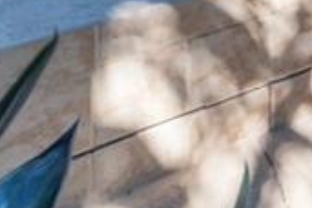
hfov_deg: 13.4
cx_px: 805
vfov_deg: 10.6
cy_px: -391
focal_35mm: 96
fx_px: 832
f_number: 9
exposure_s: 1/320
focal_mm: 16
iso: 200
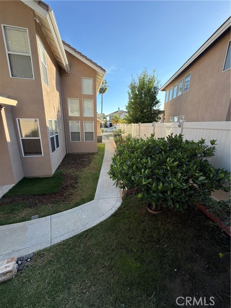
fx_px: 125
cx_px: 116
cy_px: 154
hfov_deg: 85.7
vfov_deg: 102.1
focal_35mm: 14
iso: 50
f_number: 2.2
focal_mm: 2.22
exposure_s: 1/502
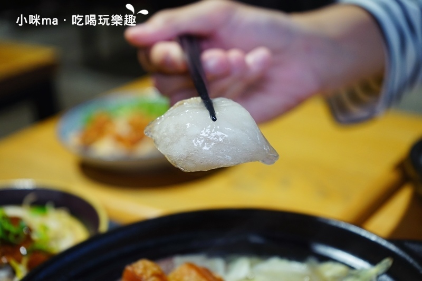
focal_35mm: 63
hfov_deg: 31.9
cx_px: 211
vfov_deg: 21.6
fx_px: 738
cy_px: 140
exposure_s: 1/80
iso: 1000
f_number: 5.6
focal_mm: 63
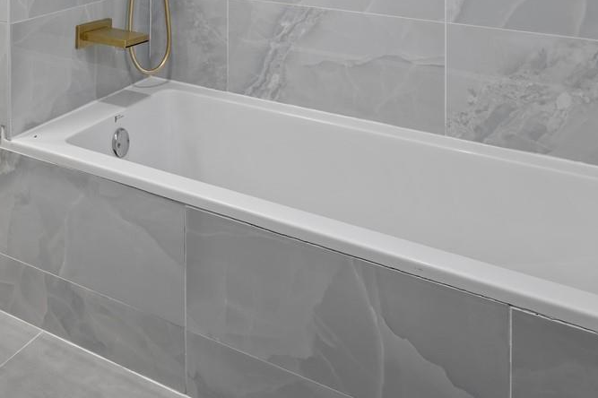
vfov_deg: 26.0
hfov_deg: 40.6
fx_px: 714
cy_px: -138
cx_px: 22
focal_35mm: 43
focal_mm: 14
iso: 250
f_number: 10
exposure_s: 1/2
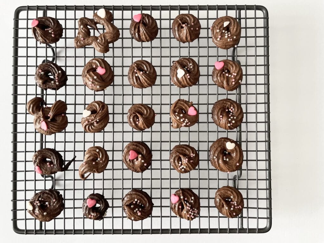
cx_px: 162
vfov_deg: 53.1
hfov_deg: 67.3
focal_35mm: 26
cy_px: 122
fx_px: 243
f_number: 1.6
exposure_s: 1/121
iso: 125
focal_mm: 4.2
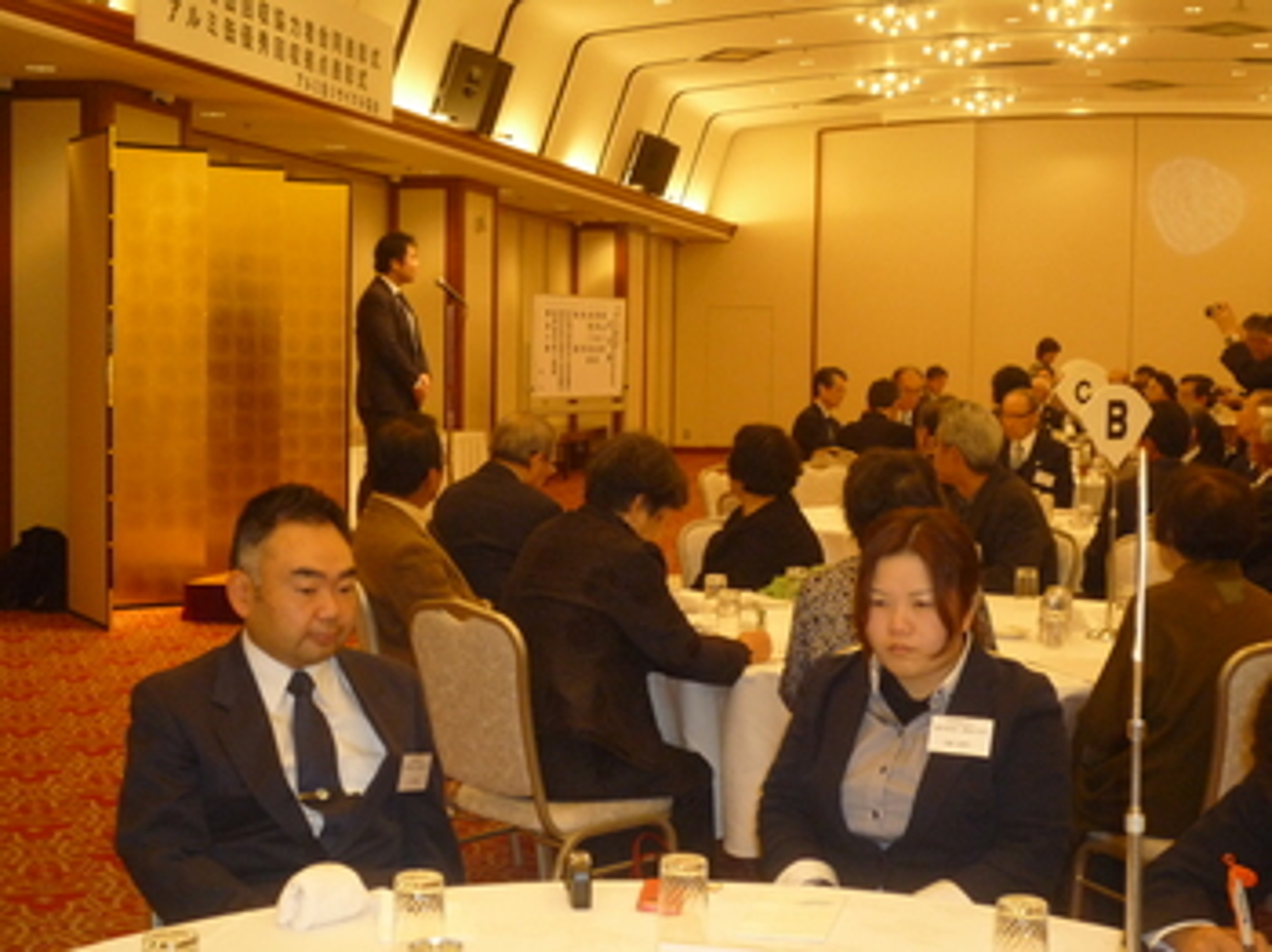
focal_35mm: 59
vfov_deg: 24.8
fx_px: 2167
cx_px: 636
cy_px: 476
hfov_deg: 32.7
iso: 400
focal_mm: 10.4
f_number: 4.7
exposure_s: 1/40
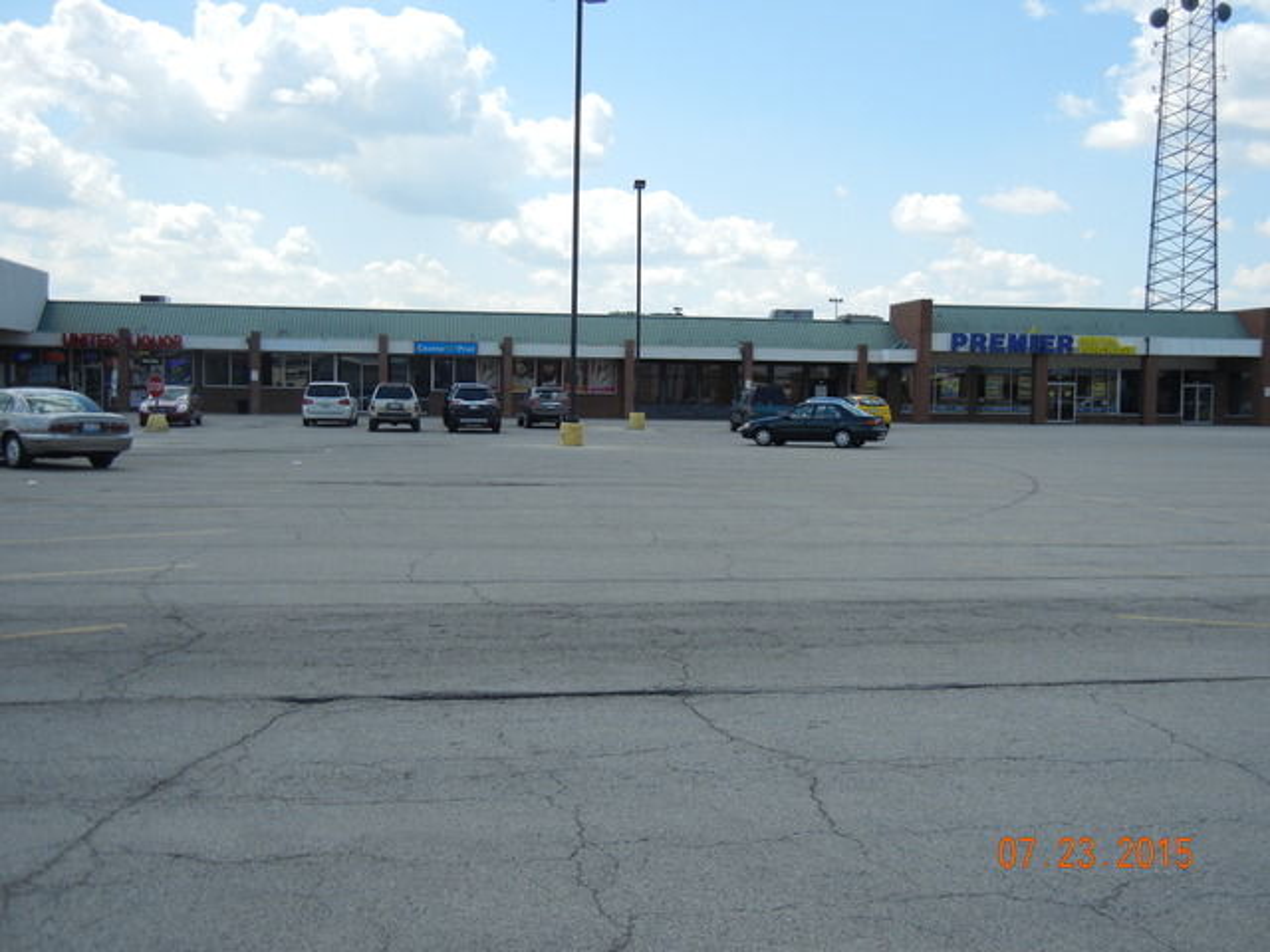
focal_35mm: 39
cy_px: 476
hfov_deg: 47.9
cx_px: 635
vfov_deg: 36.8
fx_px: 1431
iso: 160
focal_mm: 7.1
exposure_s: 1/317
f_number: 7.4
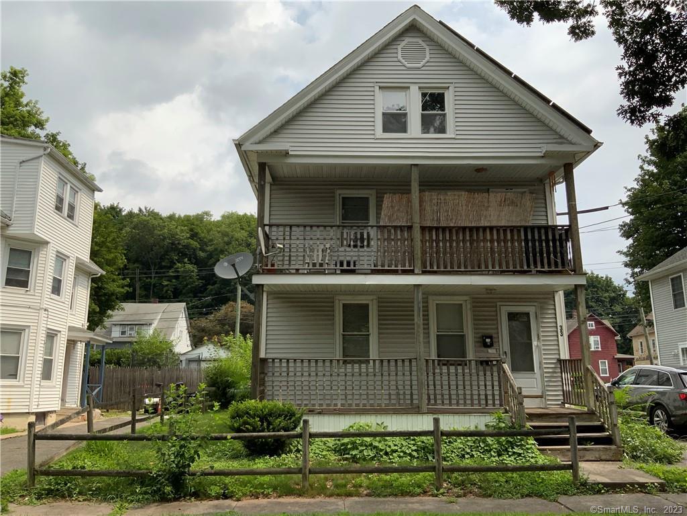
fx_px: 576
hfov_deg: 61.7
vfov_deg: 48.2
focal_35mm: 29
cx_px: 344
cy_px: 258
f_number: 1.8
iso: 20
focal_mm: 3
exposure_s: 1/2538
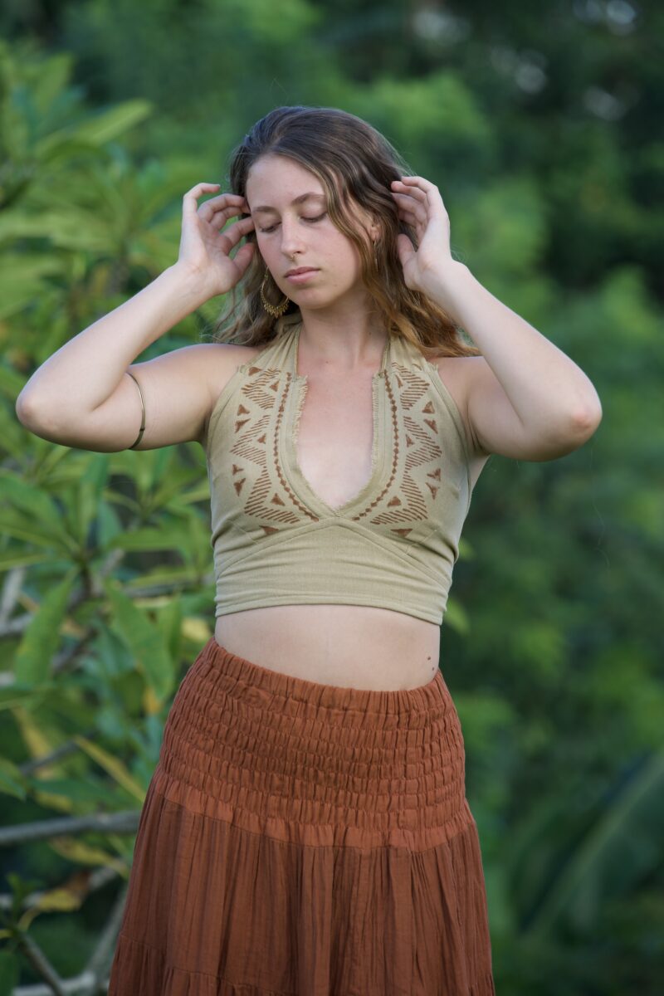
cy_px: 498
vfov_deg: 13.7
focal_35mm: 150
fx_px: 4150
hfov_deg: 9.1
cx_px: 332
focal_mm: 150
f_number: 4
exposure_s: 1/160
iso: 100
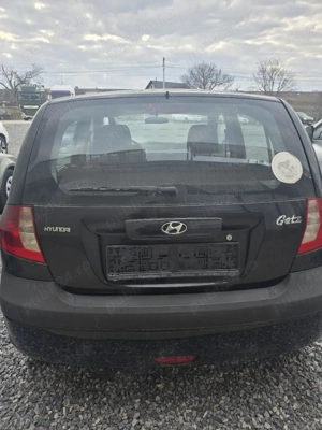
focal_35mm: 23
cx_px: 161
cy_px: 215
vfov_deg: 73.9
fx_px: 285
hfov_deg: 58.9
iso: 80
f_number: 1.7
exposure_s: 1/1667
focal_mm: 6.3
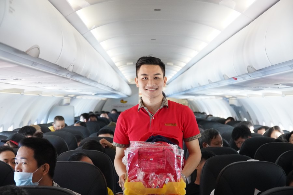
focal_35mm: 58
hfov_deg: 34.5
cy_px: 98
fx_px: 472
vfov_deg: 23.4
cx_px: 146
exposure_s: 1/125
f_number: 4
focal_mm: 39
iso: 5000
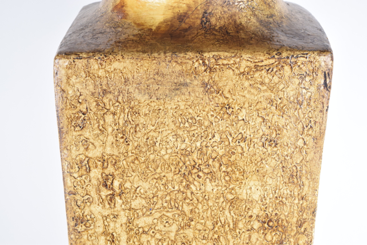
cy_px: 122
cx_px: 184
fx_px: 841
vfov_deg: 16.6
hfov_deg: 24.6
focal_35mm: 82
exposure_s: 1/125
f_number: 5.6
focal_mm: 55
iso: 800
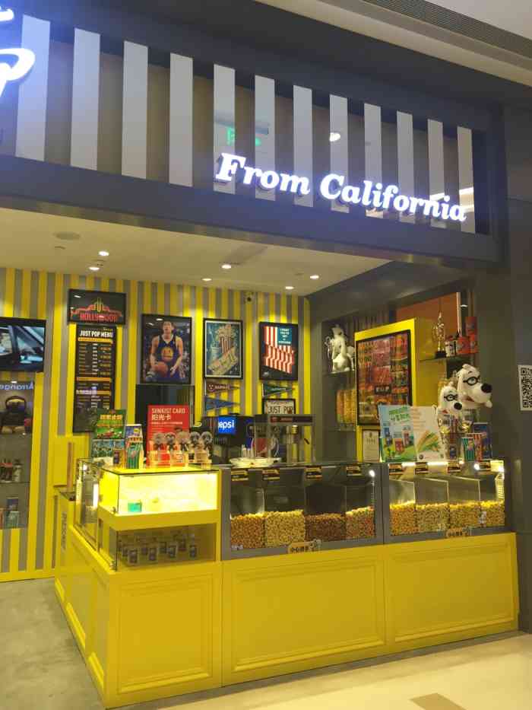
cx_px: 266
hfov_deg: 48.2
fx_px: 594
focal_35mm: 29
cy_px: 355
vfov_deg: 61.7
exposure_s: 1/30
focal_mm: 4.15
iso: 32
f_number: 2.2
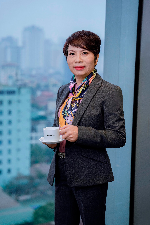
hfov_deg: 19.5
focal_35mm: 70
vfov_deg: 28.8
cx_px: 75
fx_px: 437
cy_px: 112
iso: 1000
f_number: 3.2
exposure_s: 1/160
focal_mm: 70
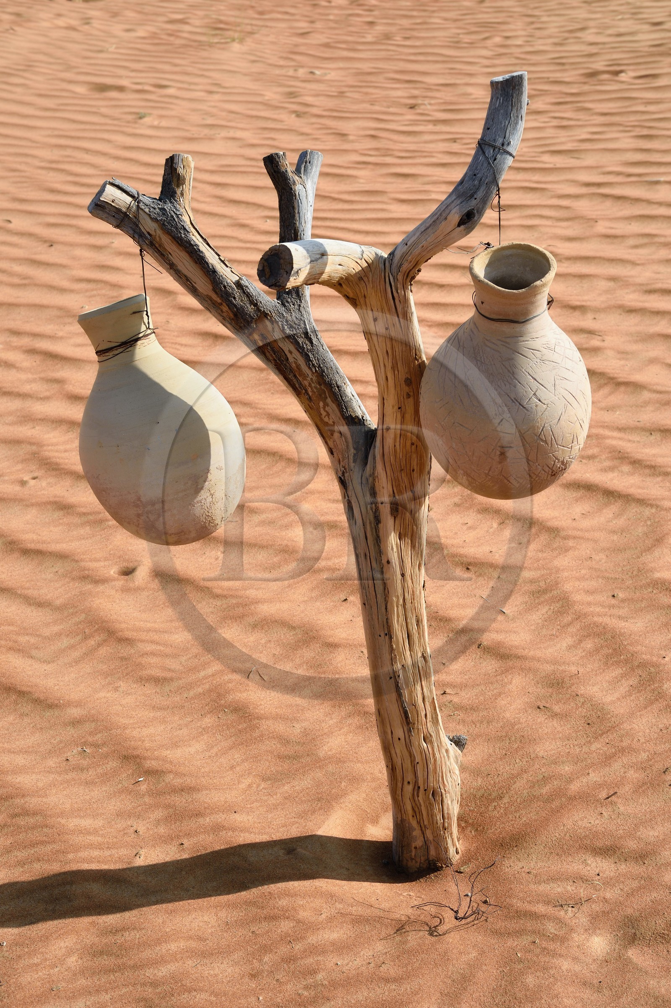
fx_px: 1455
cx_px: 336
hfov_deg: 26.0
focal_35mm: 52
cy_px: 504
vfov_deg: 38.2
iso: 200
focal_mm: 52
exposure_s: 1/250
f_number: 11
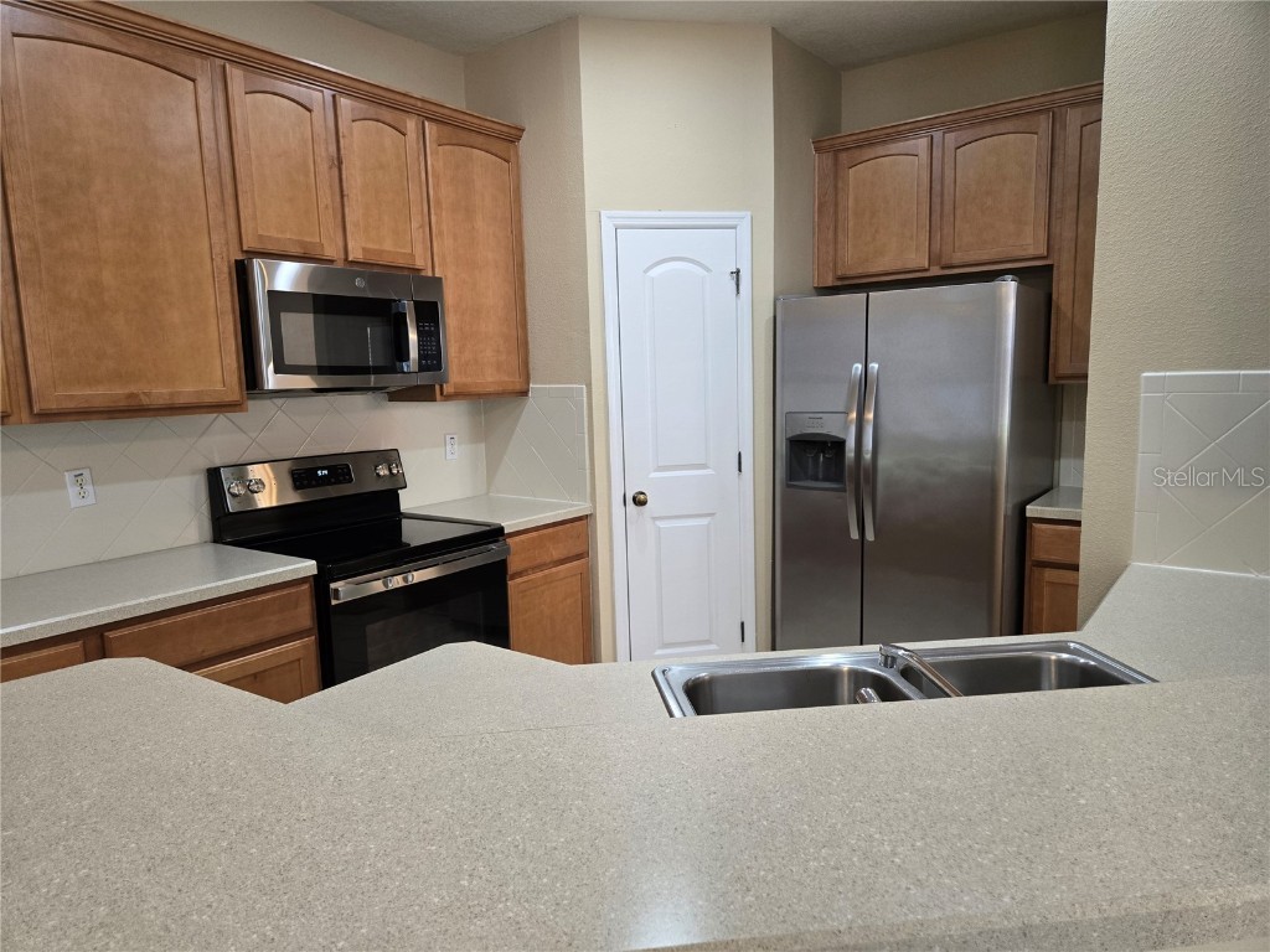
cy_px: 476
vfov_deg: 58.9
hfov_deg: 73.9
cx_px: 635
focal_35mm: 23
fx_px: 844
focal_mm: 5.4
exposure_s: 1/120
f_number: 1.8
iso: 320
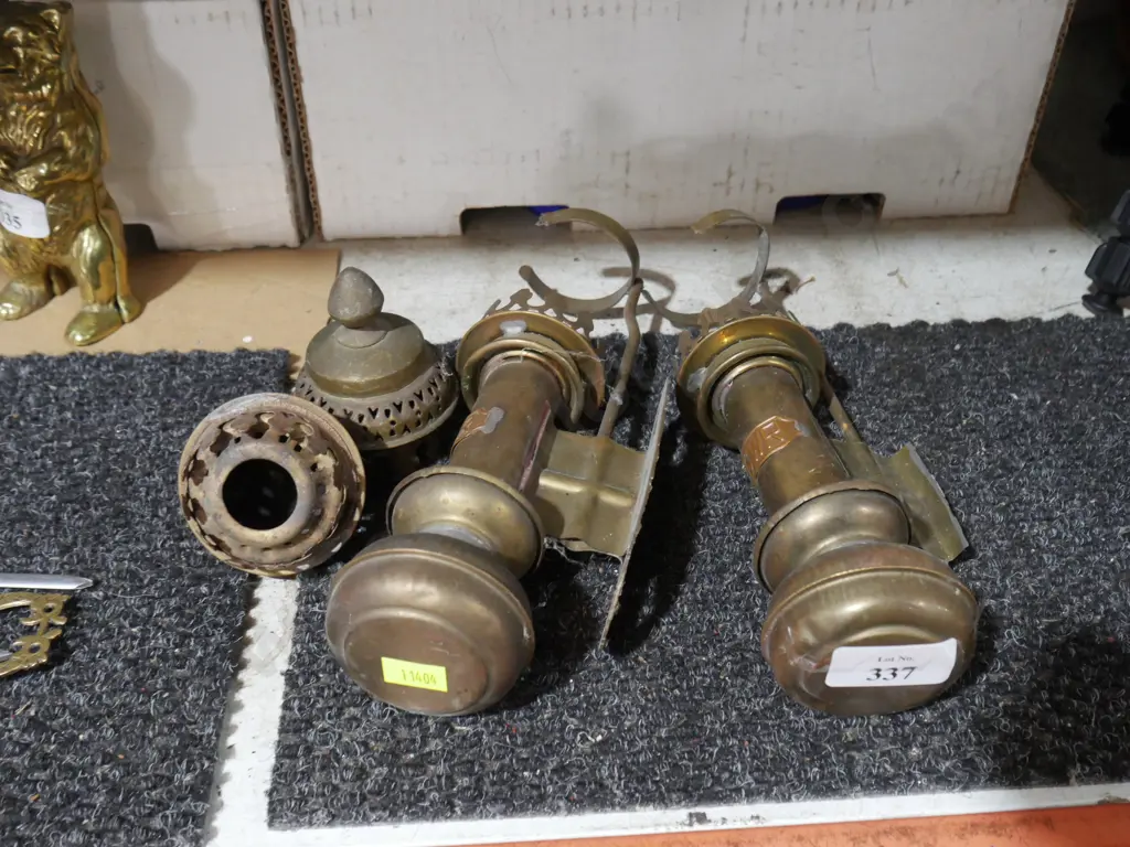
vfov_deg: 39.7
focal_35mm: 36
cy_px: 424
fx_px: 1175
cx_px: 565
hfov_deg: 51.4
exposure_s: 1/60
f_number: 5.6
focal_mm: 18
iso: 2000
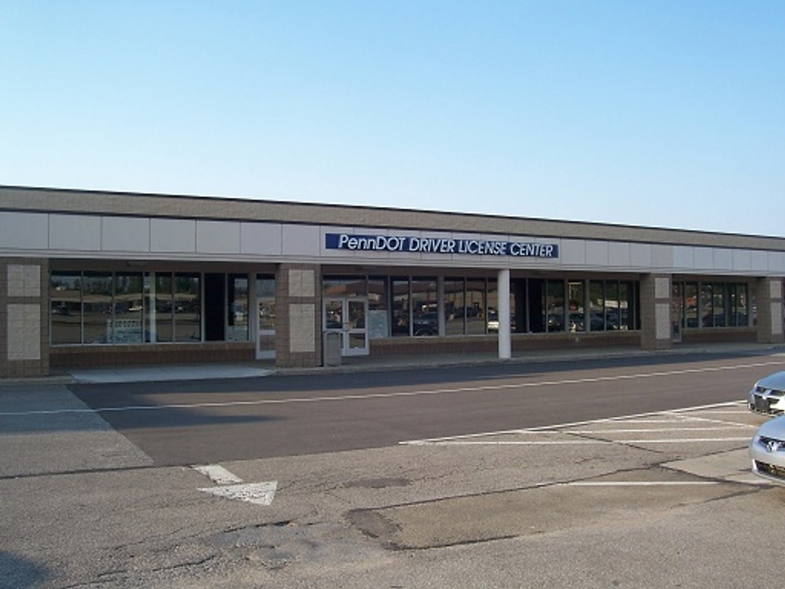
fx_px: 771
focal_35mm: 34
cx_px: 392
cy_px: 294
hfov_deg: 54.0
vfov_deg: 41.8
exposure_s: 1/250
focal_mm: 5.6
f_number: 5.6
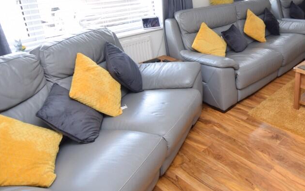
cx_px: 248
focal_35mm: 30
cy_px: 47
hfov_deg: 57.7
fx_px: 249
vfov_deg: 40.6
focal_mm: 12
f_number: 4.5
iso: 400
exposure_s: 1/80
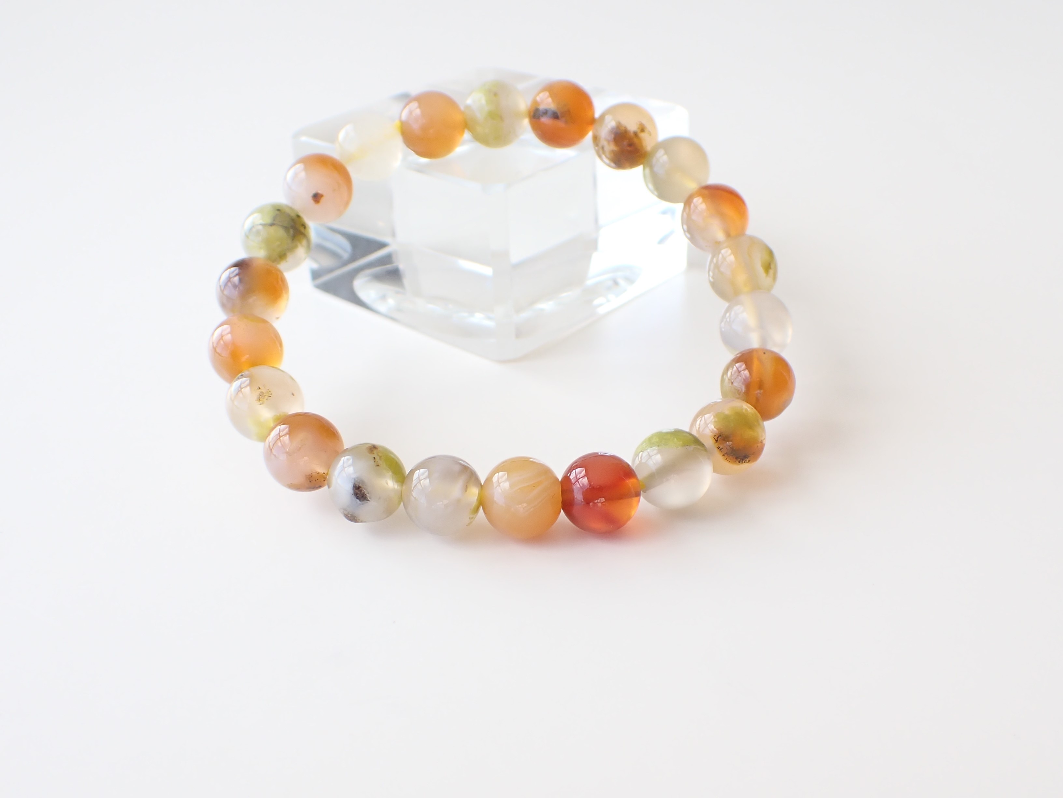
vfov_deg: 46.8
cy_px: 399
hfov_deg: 60.0
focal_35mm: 30
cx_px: 532
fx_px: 921
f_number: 3.2
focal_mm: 5.4
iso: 100
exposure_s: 1/125
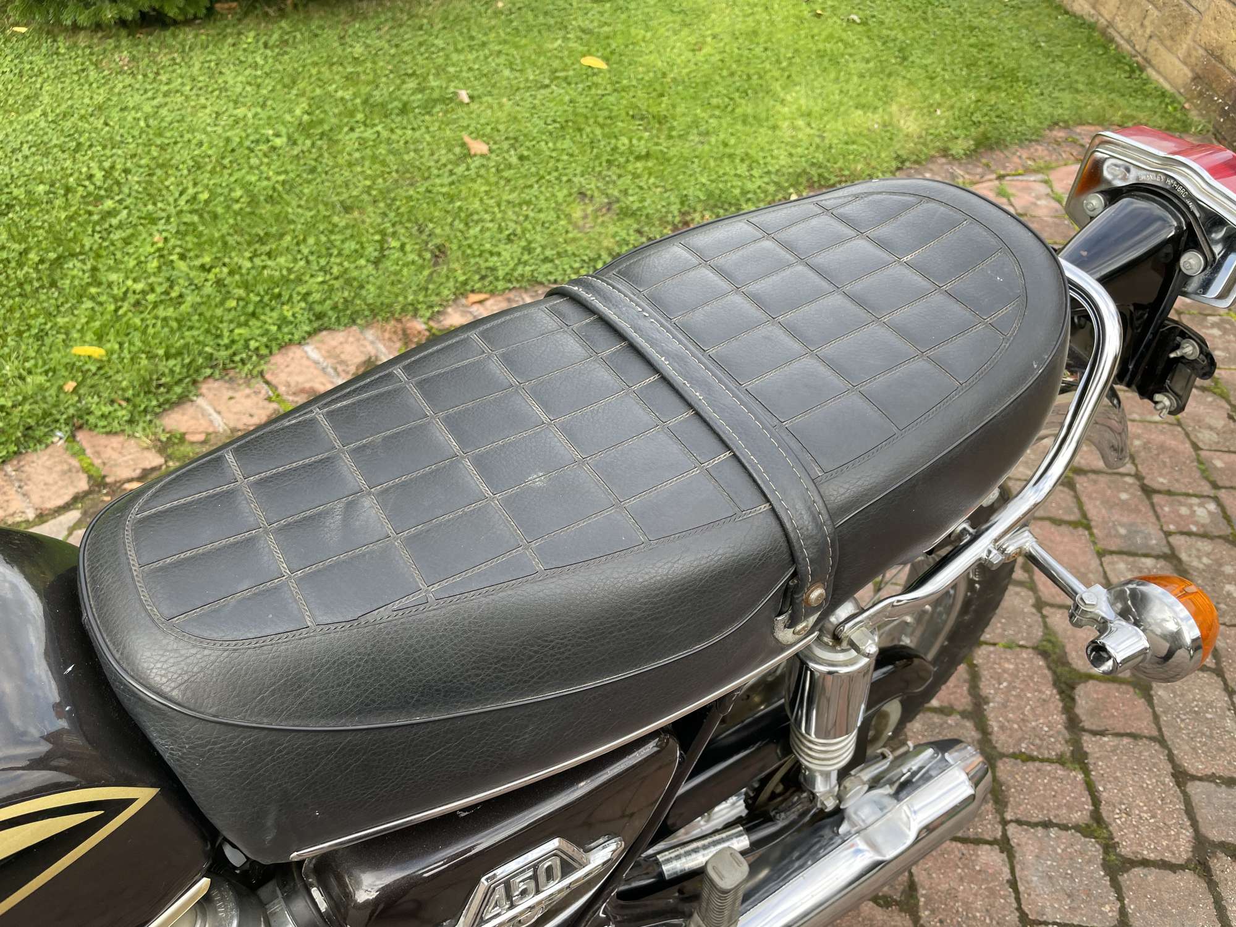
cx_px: 618
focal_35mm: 26
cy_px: 464
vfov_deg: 53.1
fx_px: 928
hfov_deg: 67.3
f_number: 1.6
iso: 32
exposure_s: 1/205
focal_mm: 4.2
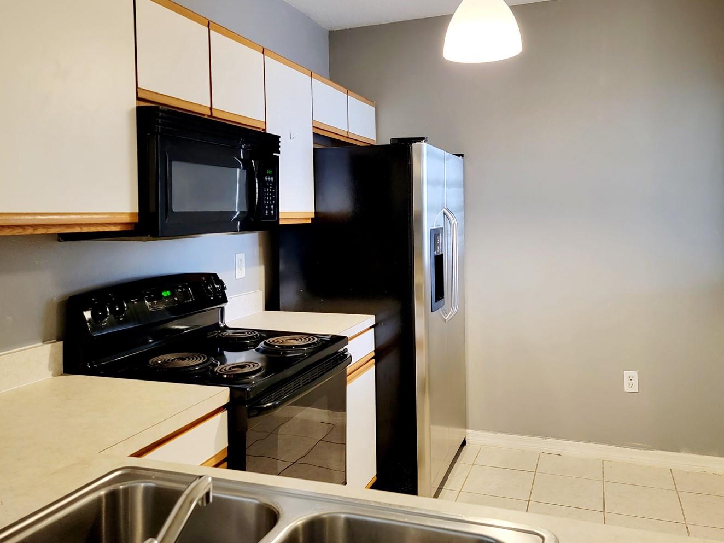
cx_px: 372
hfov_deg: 61.7
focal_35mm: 29
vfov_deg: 47.9
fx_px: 607
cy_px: 217
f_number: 1.8
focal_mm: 6.7
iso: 320
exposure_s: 1/40
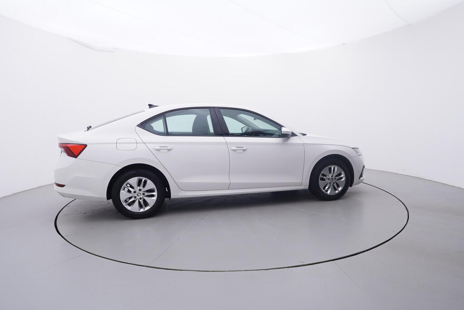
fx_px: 290
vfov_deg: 56.2
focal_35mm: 22
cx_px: 232
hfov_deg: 77.3
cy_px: 155
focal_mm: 15
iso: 200
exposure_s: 1/80
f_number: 5
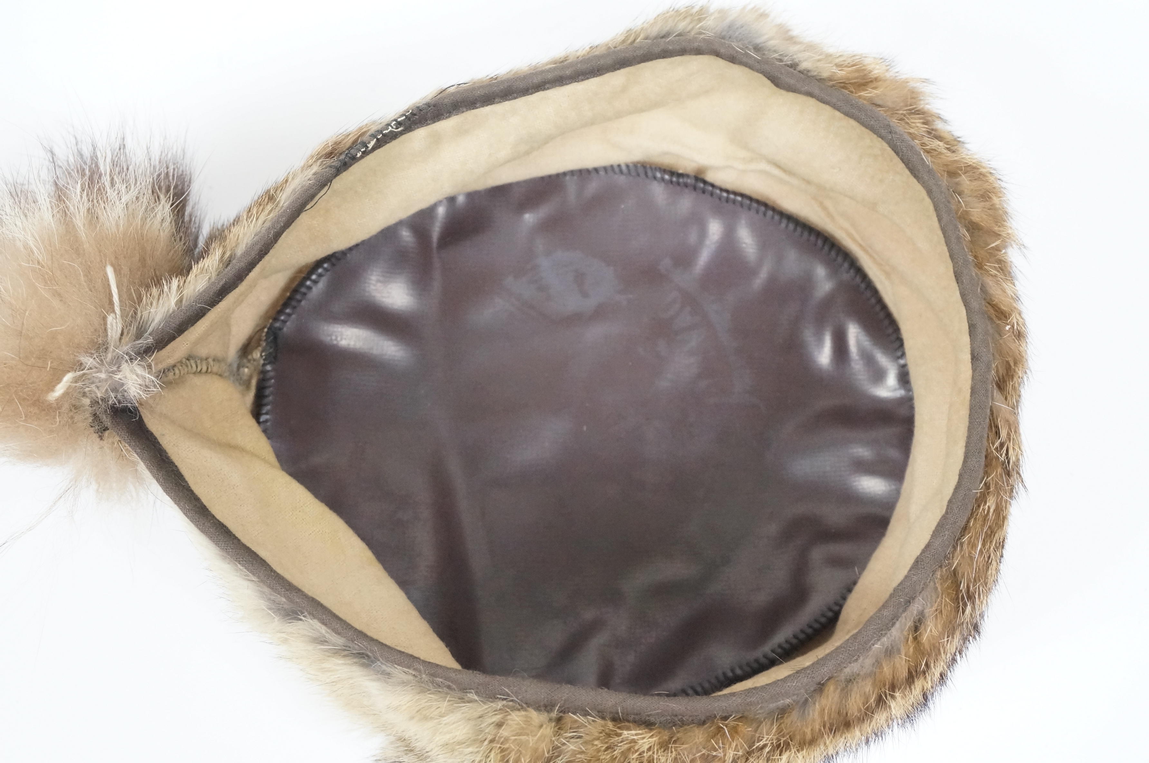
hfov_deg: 37.9
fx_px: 1673
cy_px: 382
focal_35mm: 52
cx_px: 574
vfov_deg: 25.7
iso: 3200
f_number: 7.1
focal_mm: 35
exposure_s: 1/40
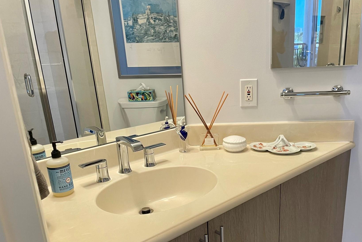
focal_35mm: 34
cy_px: 162
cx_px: 227
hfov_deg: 55.1
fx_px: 342
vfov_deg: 38.4
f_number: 1.6
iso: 80
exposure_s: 1/60
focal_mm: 4.2
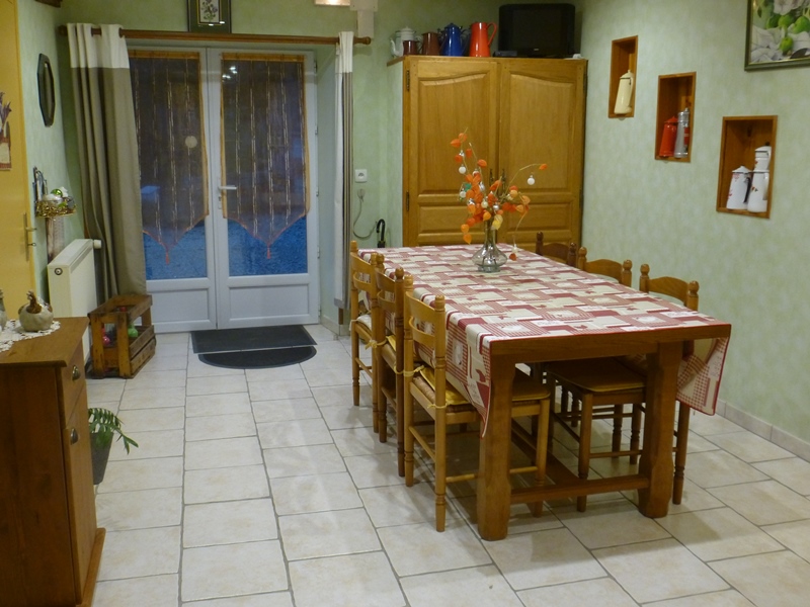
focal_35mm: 34
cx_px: 405
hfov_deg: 54.0
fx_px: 796
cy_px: 304
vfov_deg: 41.8
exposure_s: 1/6
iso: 400
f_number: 3.6
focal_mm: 5.9
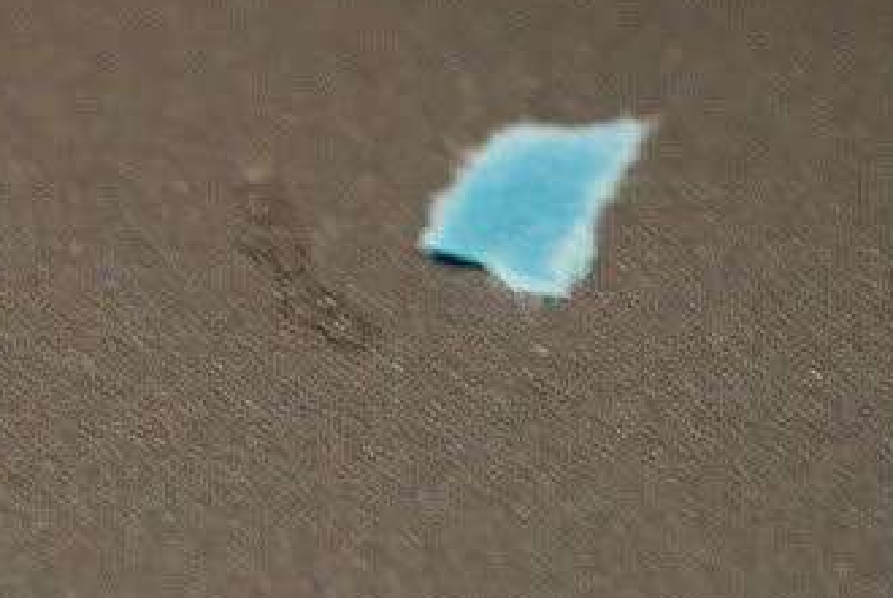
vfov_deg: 5.4
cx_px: 313
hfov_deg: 8.0
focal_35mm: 256
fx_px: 6347
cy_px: 242
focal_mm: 55
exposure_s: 1/30
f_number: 5.6
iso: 640
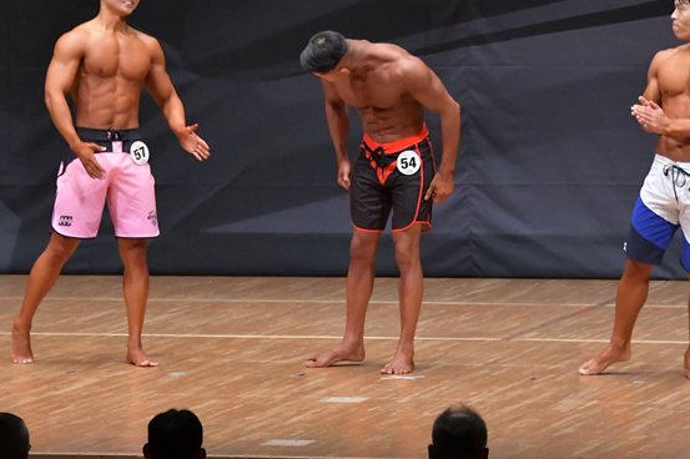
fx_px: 5421
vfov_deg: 4.9
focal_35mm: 283
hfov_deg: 7.3
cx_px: 313
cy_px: 191
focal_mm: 135
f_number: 5.6
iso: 6400
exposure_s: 1/400
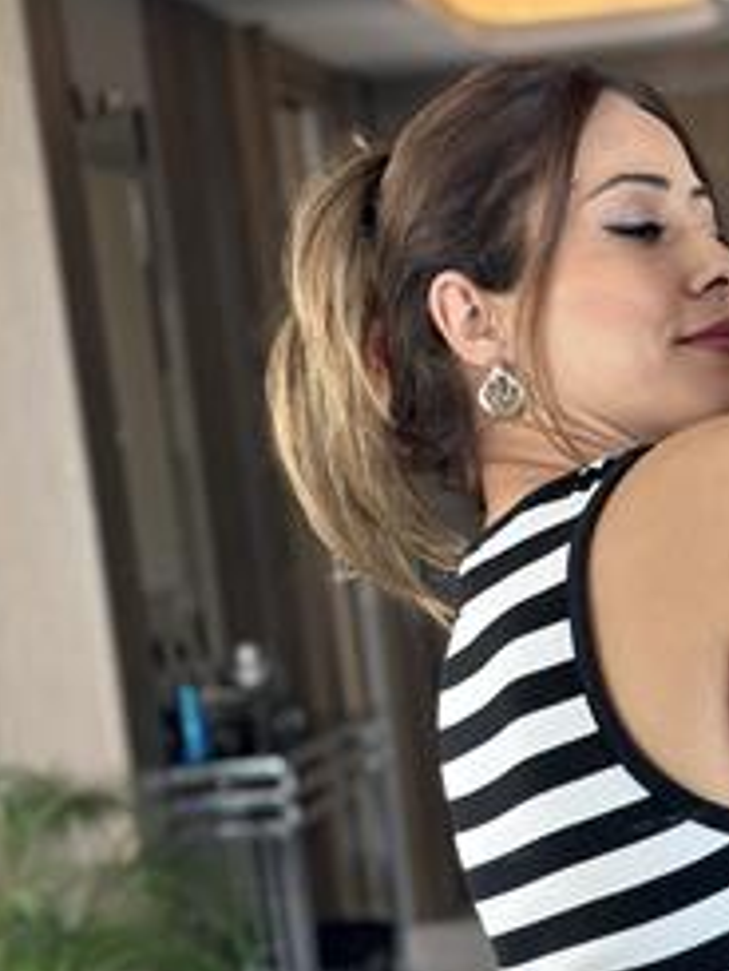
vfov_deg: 19.5
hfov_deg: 14.8
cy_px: 864
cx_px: 658
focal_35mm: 99
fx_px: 2777
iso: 125
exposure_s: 1/87
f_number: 1.78
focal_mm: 6.86
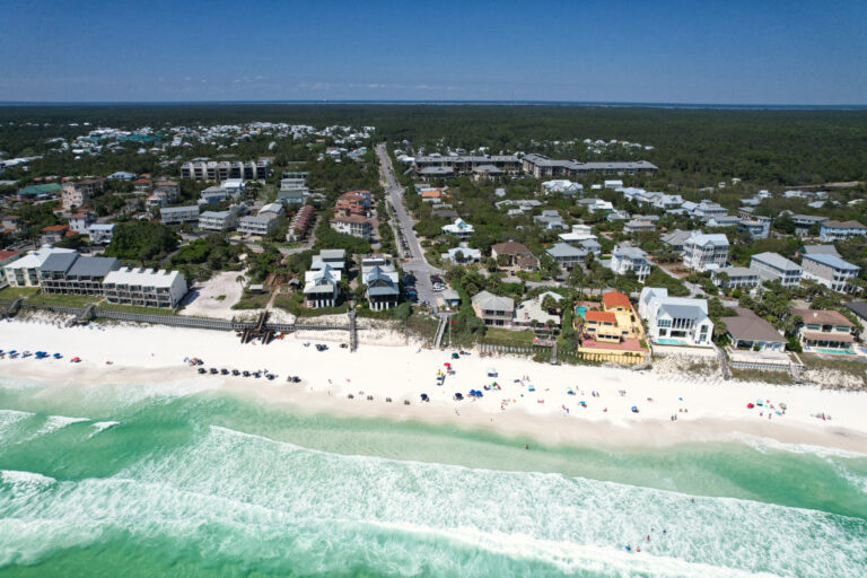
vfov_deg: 57.2
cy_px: 289
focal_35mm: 22
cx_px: 434
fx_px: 530
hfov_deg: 78.6
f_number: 2.8
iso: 100
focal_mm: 8.38
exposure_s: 1/4000
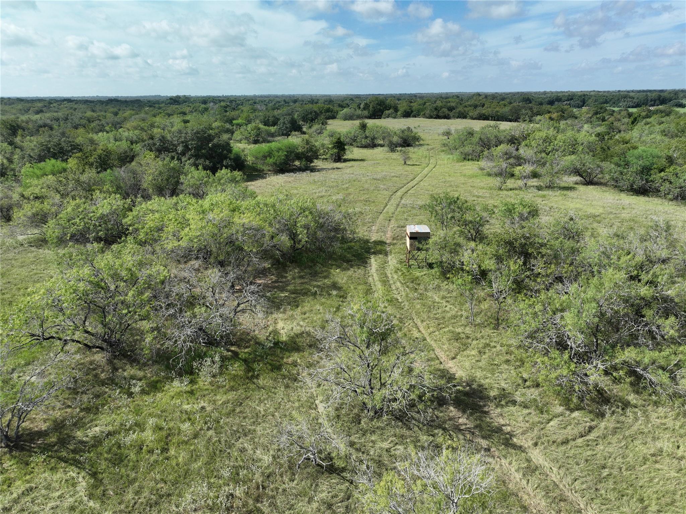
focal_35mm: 24
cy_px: 257
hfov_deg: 71.6
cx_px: 343
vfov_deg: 56.8
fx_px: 475
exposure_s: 1/1600
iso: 110
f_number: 2.8
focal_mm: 12.29
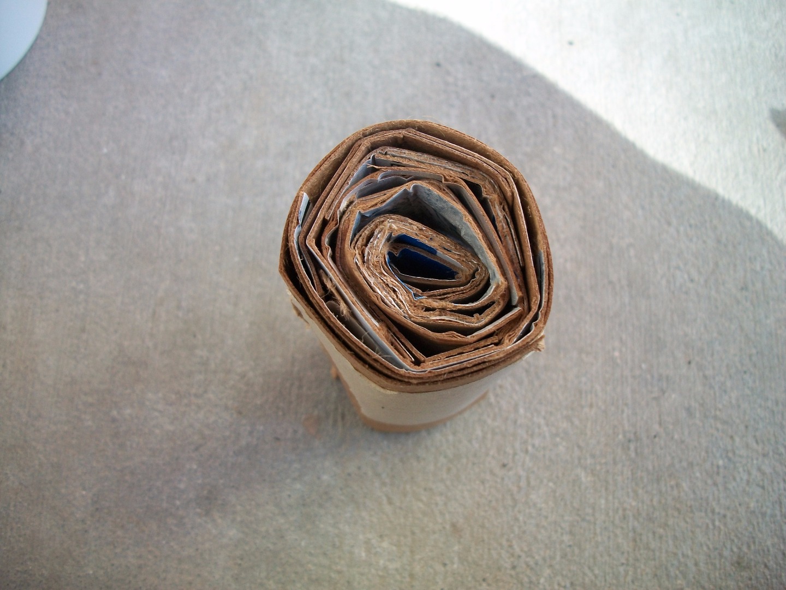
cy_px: 295
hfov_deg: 56.8
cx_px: 393
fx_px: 727
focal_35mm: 32
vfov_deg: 44.2
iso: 80
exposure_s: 1/100
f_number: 2.9
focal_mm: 5.7
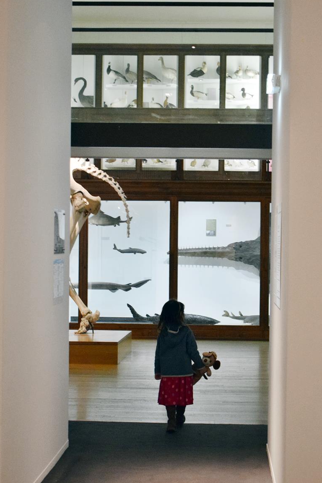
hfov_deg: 18.2
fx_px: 1006
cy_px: 250
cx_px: 194
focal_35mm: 75
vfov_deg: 27.0
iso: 2500
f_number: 4.8
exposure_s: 1/60
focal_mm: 36
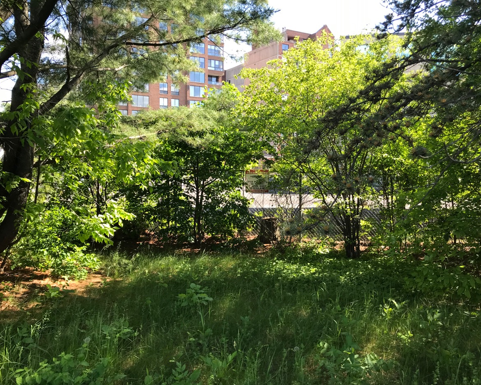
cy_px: 189
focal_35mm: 30
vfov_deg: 48.5
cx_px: 257
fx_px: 427
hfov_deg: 58.7
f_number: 1.8
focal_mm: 3.99
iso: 20
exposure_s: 1/344
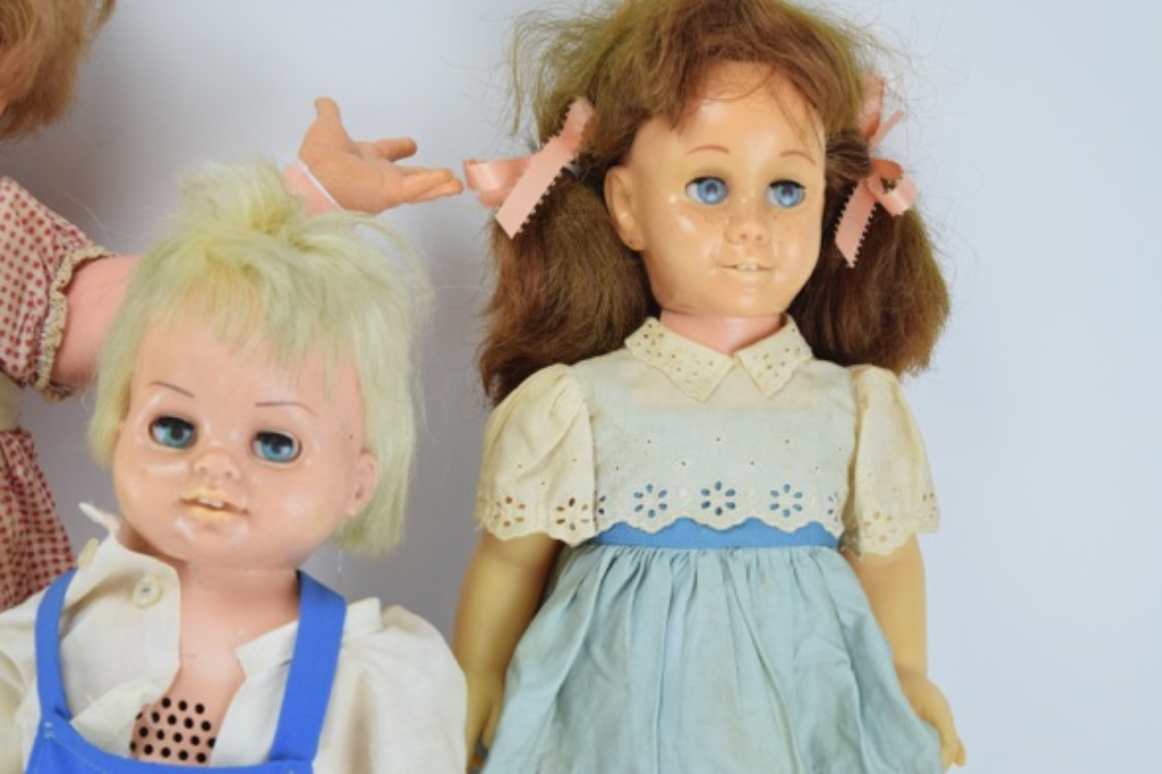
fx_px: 2889
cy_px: 407
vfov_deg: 15.3
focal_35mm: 90
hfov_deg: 22.7
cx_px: 589
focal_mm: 55
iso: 800
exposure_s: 1/125
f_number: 5.6
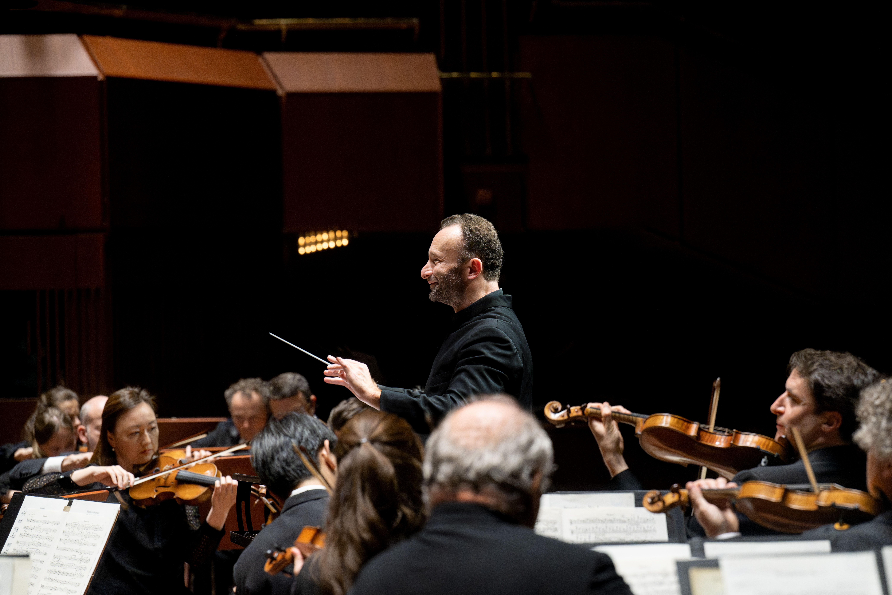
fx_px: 3221
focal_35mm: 130
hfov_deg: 15.8
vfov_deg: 10.5
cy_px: 298
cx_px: 446
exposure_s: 1/320
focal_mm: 130
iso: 8000
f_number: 4.5
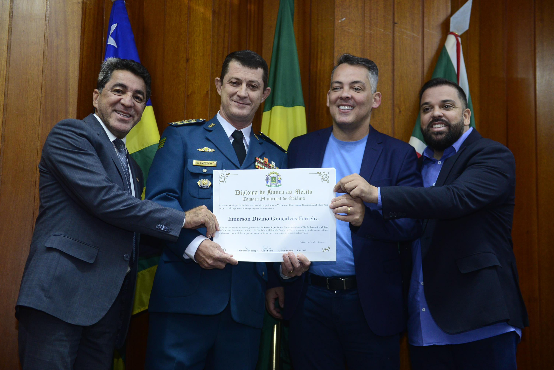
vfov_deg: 24.2
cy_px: 185
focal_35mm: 56
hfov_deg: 35.6
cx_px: 277
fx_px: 862
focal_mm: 56
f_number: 4
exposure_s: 1/125
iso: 2000
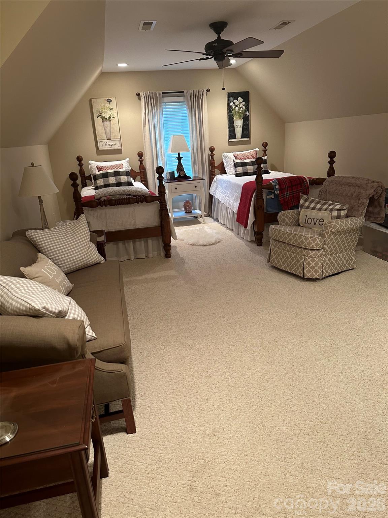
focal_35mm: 24
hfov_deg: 56.8
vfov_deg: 71.6
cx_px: 194
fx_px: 359
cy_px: 259
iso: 320
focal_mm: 6.86
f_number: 1.78
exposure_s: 1/60
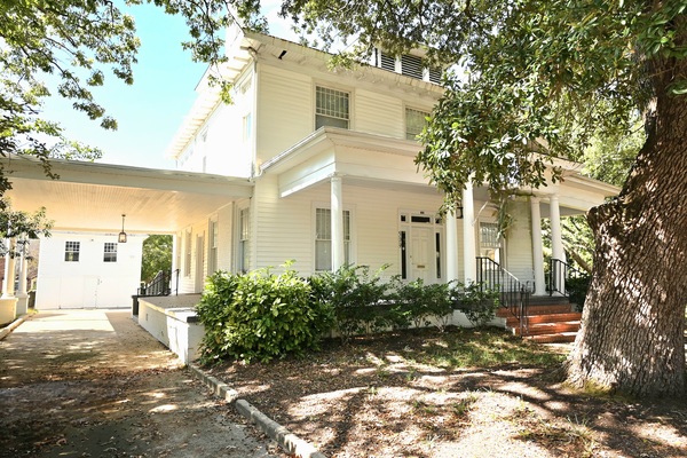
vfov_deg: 55.1
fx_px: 439
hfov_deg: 76.1
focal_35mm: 23
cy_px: 229
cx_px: 344
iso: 320
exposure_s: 1/500
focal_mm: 15.5
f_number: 4
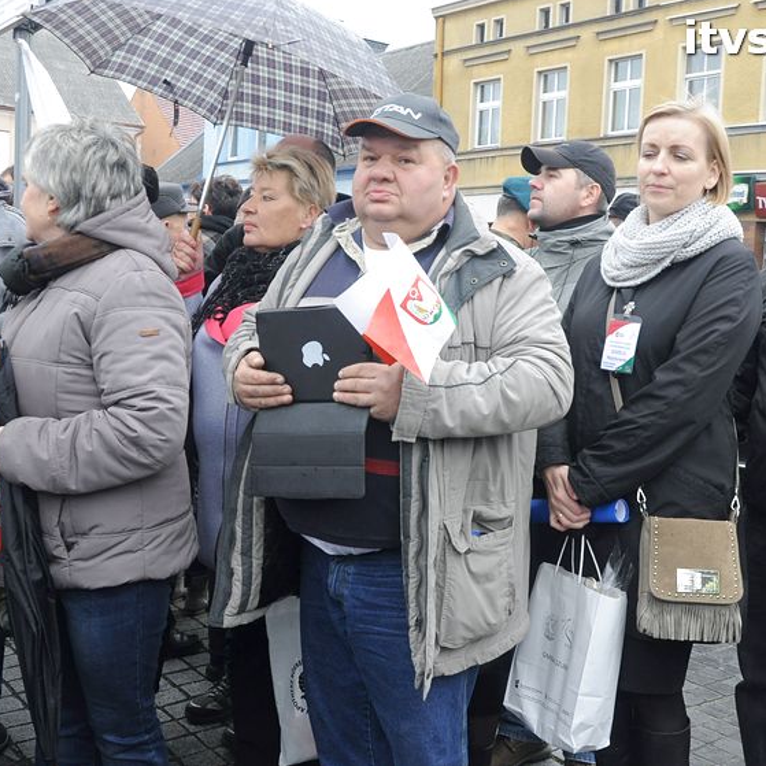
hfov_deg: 41.2
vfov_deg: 41.3
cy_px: 383
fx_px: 1018
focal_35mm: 41
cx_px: 411
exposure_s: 1/160
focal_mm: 21
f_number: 6.3
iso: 800
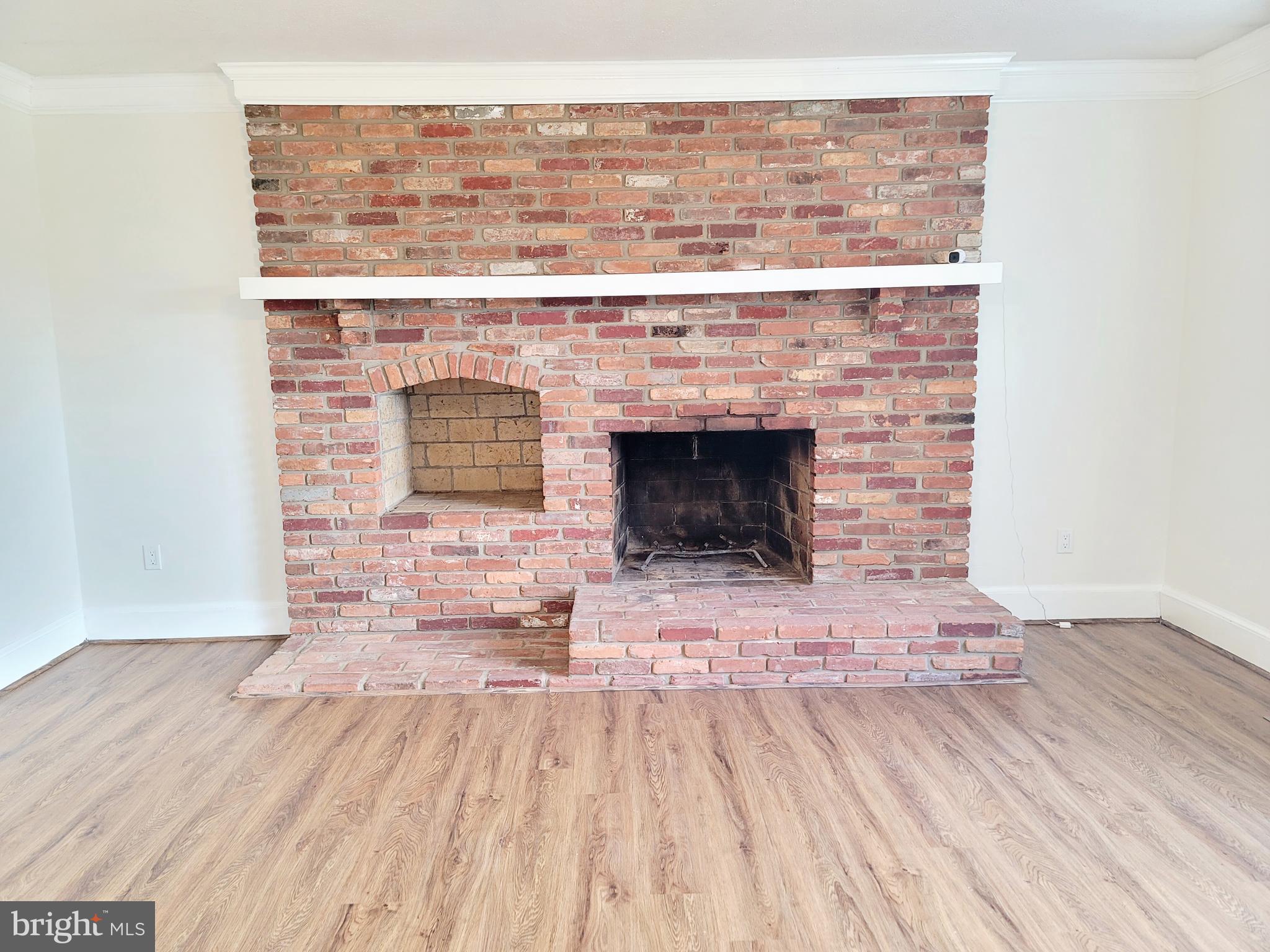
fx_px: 917
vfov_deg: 54.9
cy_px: 476
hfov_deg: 69.4
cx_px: 635
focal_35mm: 25
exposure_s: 1/40
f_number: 1.8
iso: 200
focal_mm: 7
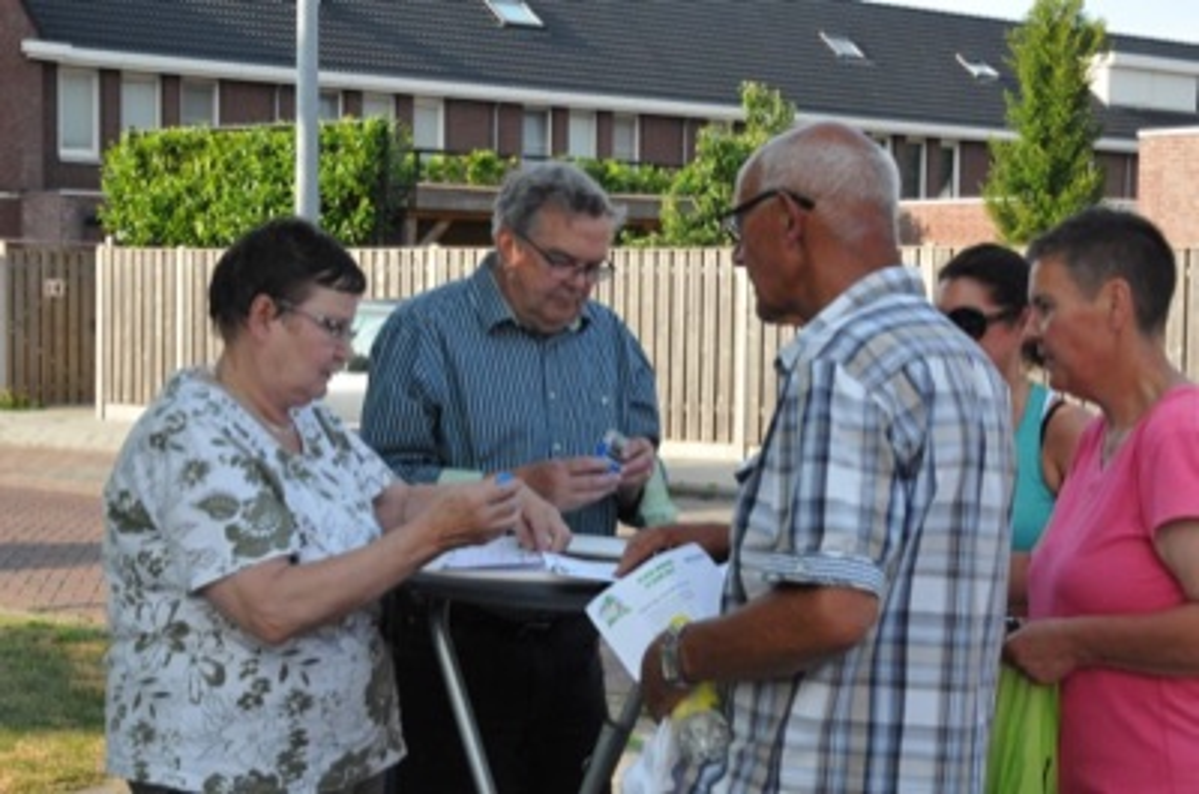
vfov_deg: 21.5
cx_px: 600
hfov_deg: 32.0
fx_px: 2094
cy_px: 397
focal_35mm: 63
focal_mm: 42
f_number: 11
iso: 2000
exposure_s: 1/500
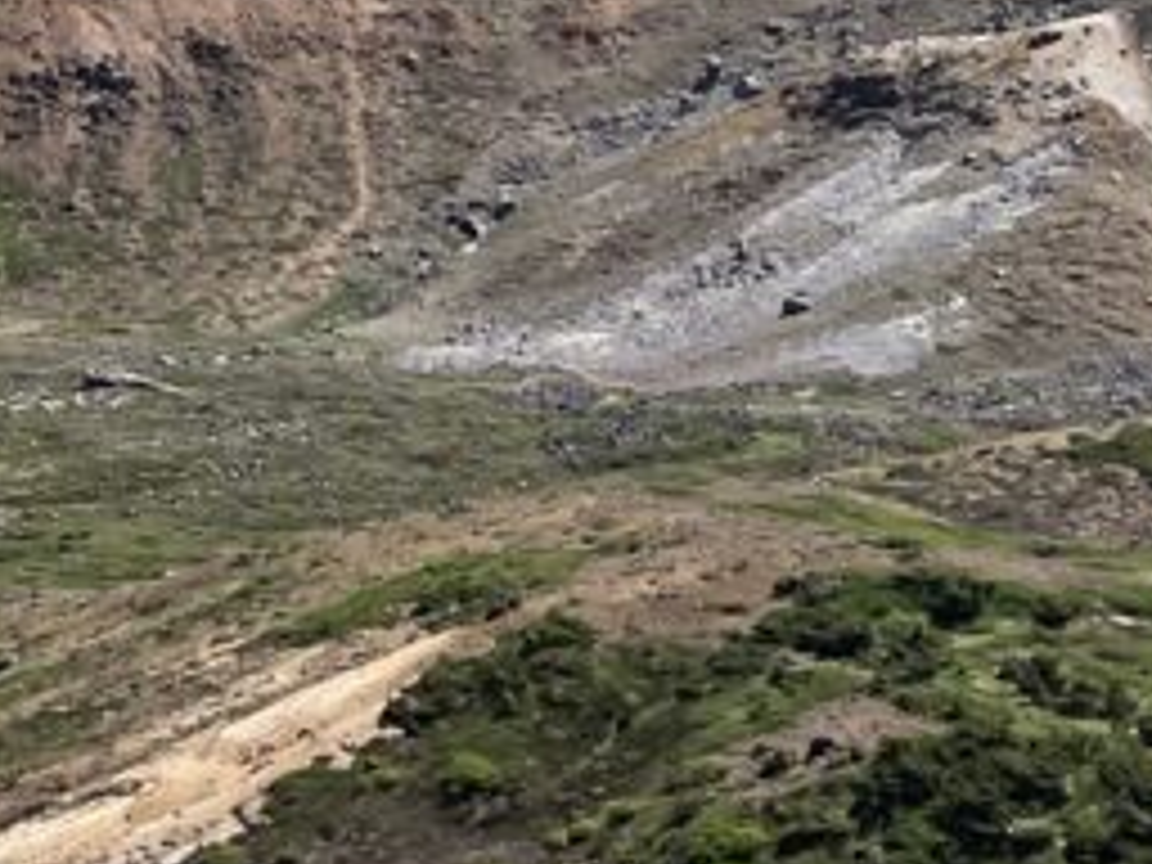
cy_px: -947
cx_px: -1318
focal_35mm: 120
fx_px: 3994
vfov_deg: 11.1
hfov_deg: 13.5
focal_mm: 4.2
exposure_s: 1/4651
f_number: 1.6
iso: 32
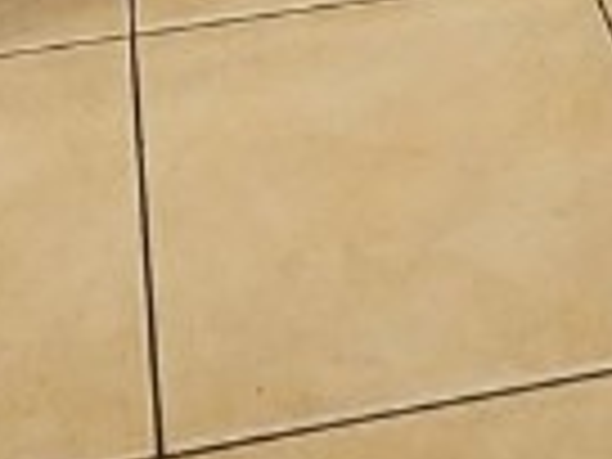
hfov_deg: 20.0
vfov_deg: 10.0
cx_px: 400
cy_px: -1017
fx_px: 1733
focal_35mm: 98
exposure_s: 1/60
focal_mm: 2.2
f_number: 2.2
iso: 320
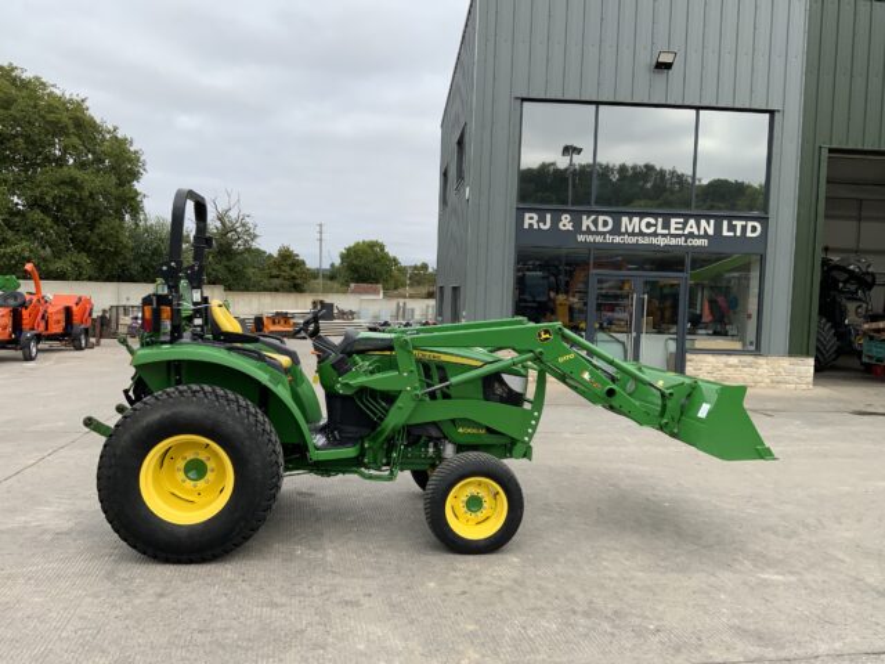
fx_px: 741
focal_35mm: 29
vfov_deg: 48.2
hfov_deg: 61.7
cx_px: 442
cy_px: 332
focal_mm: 3
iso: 16
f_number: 1.8
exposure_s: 1/1534
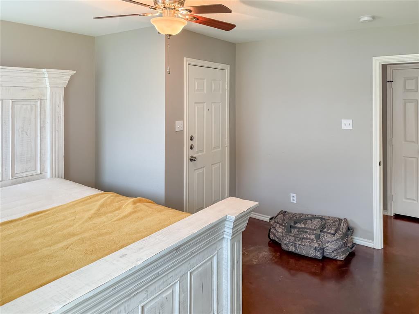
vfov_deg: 56.8
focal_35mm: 24
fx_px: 291
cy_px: 157
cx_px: 210
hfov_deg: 71.6
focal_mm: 6.76
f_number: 1.8
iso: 125
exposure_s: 1/60
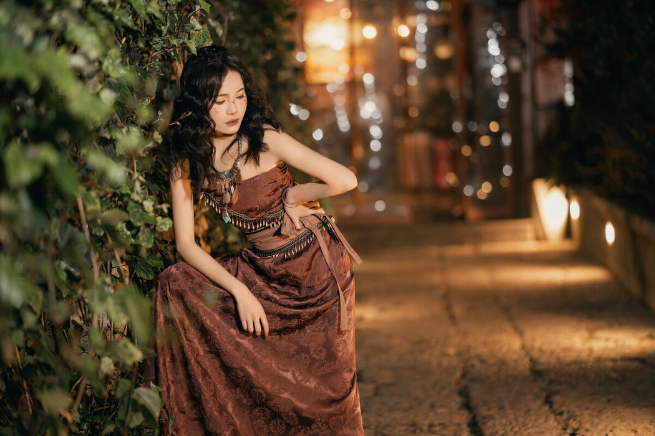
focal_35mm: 85
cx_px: 328
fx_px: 1546
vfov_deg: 16.1
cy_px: 218
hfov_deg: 23.9
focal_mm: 85
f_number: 1.8
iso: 320
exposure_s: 1/125
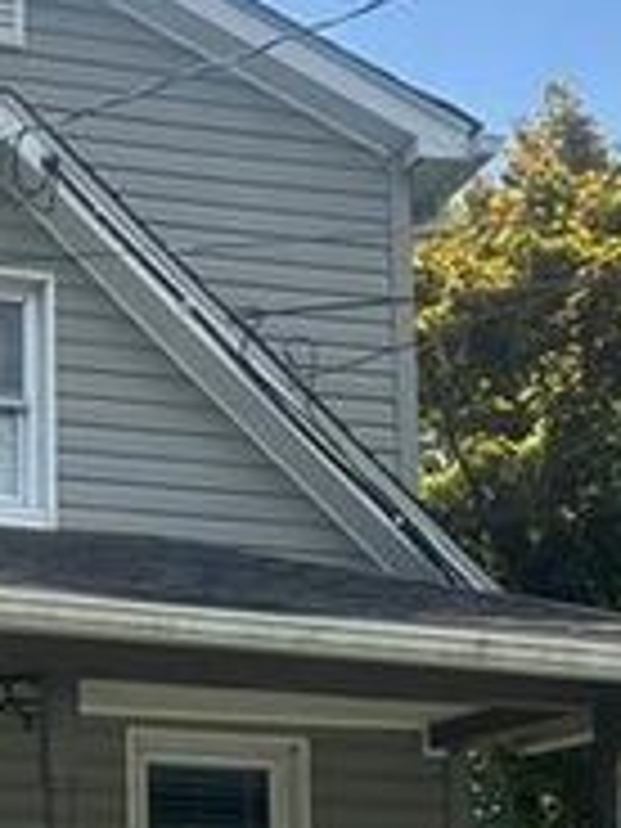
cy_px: 740
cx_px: 32
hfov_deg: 15.5
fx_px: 2248
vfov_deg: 20.5
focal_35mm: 94
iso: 50
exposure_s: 1/4274
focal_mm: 5.7
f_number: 1.5
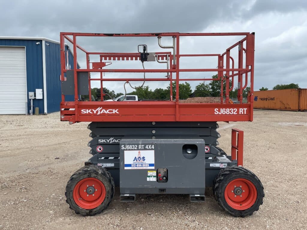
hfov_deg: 67.3
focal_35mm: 26
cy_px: 115
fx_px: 231
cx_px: 154
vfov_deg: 53.1
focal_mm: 4.2
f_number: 1.6
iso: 32
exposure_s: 1/2959
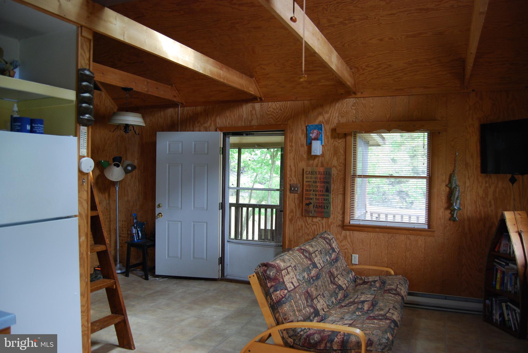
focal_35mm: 27
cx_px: 264
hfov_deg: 67.3
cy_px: 176
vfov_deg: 48.0
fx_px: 396
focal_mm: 18
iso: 360
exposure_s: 1/60
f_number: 3.5
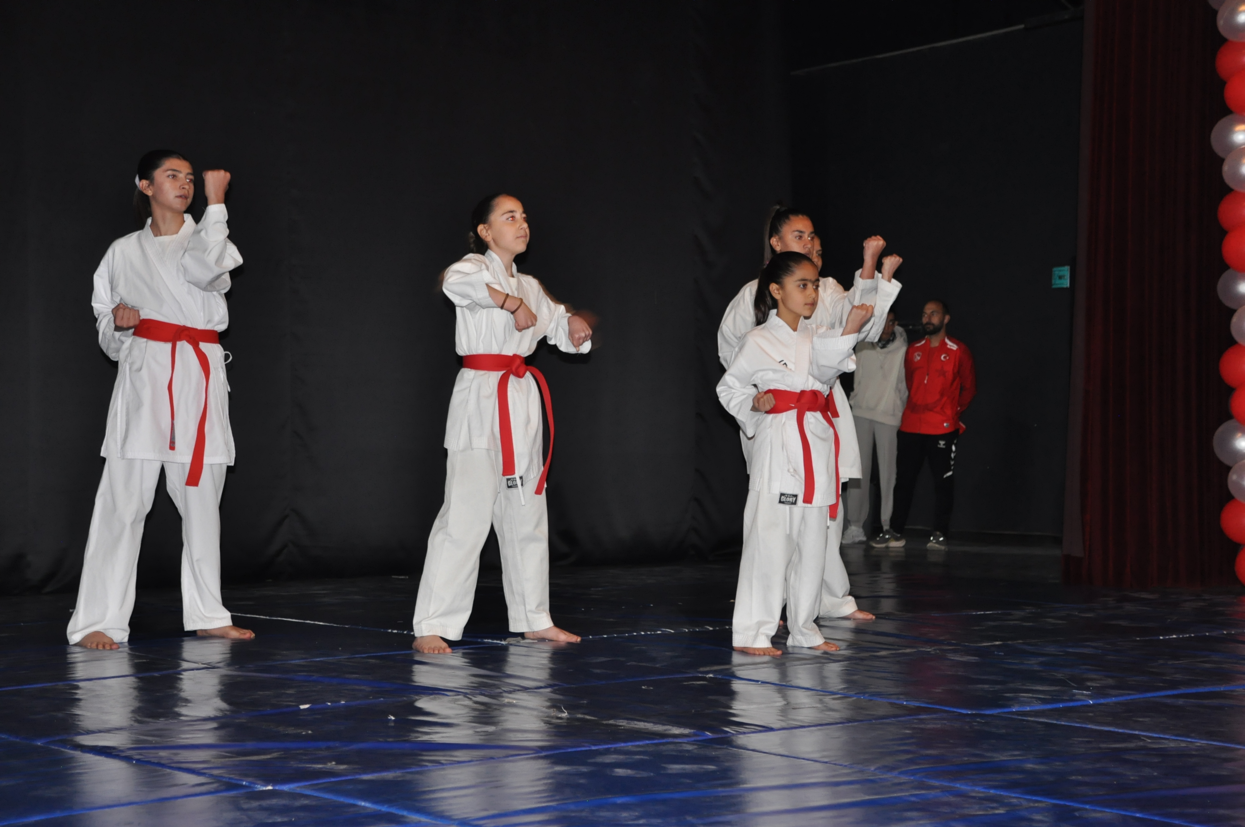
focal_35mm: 60
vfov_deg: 22.6
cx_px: 622
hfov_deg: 33.4
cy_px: 414
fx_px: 2072
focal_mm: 40
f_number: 4.2
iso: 800
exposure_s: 1/60
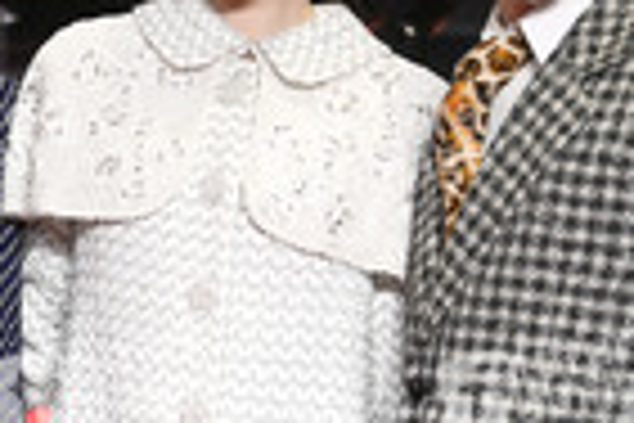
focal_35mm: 198
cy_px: 270
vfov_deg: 6.9
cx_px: -16
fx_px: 3487
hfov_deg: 10.3
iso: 5000
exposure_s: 1/200
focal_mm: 62
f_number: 5.6
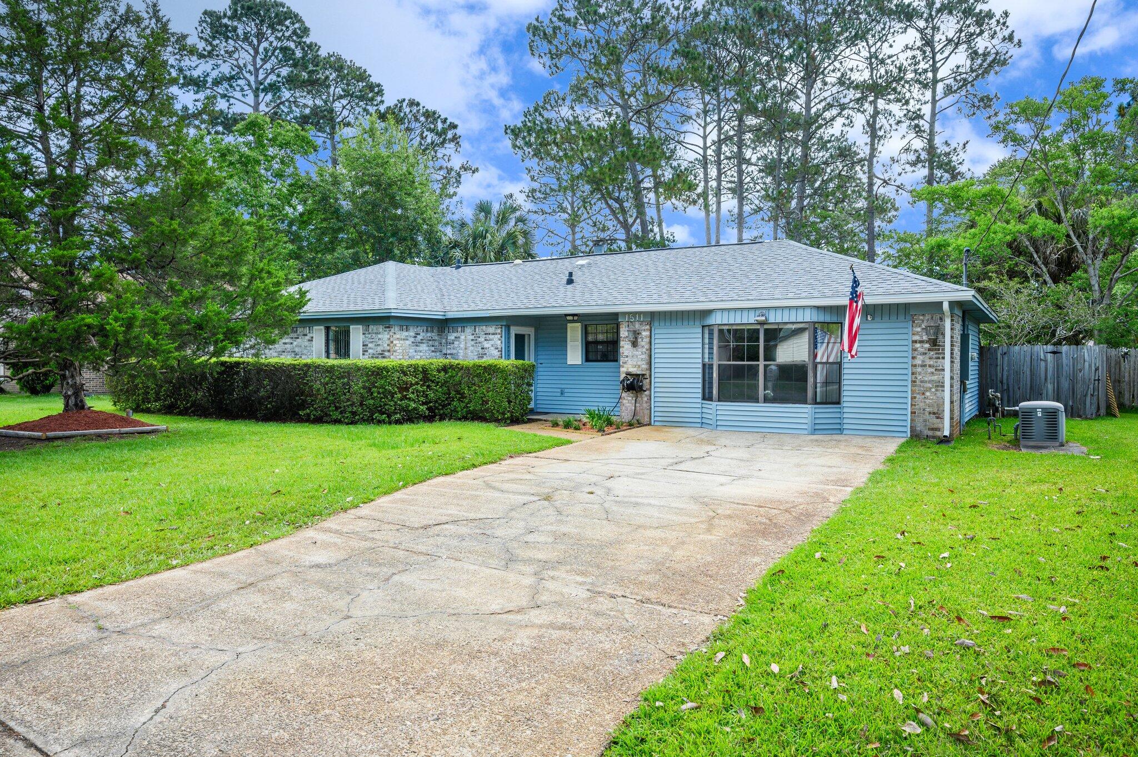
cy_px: 378
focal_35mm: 23
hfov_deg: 76.1
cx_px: 569
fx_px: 726
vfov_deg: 55.0
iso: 100
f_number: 9
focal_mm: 23
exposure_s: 1/200
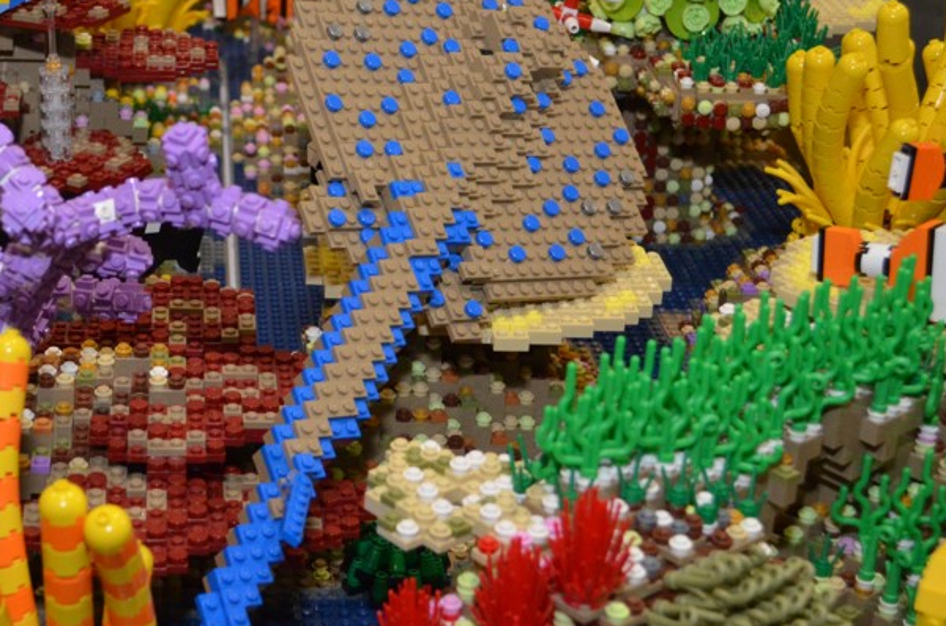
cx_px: 259
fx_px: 2097
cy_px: 307
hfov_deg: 25.2
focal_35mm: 80
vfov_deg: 17.0
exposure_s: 1/60
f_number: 4.8
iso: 2200
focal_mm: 32
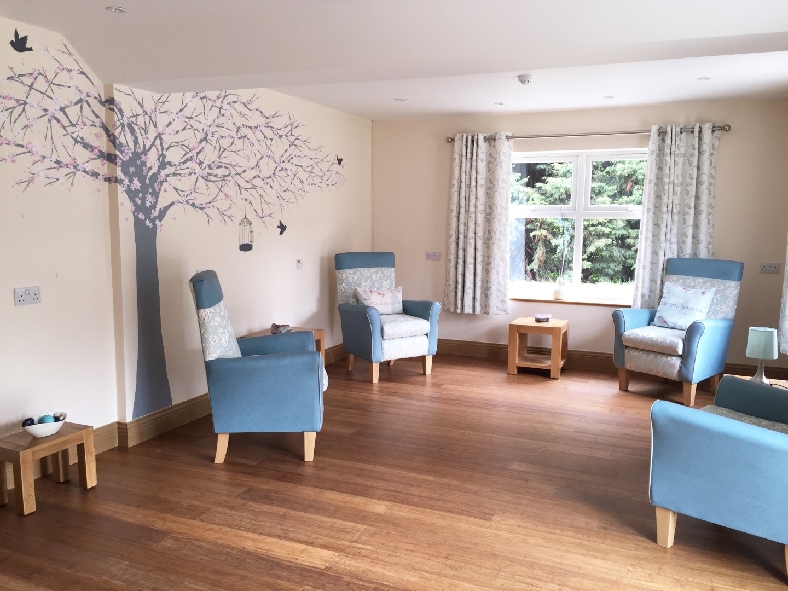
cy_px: 296
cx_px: 394
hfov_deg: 61.7
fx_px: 660
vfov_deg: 48.2
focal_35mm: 29
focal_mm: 4.15
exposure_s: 1/30
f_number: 2.2
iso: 32
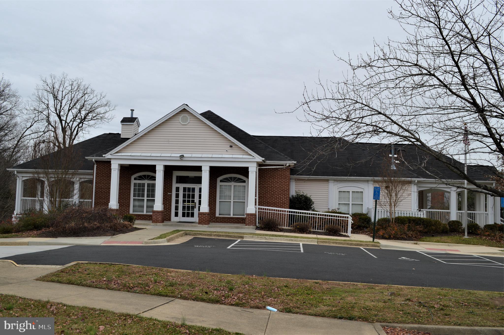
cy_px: 168
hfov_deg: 57.3
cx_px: 252
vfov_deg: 39.9
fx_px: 462
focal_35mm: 33
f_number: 6.3
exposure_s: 1/160
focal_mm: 22
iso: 100
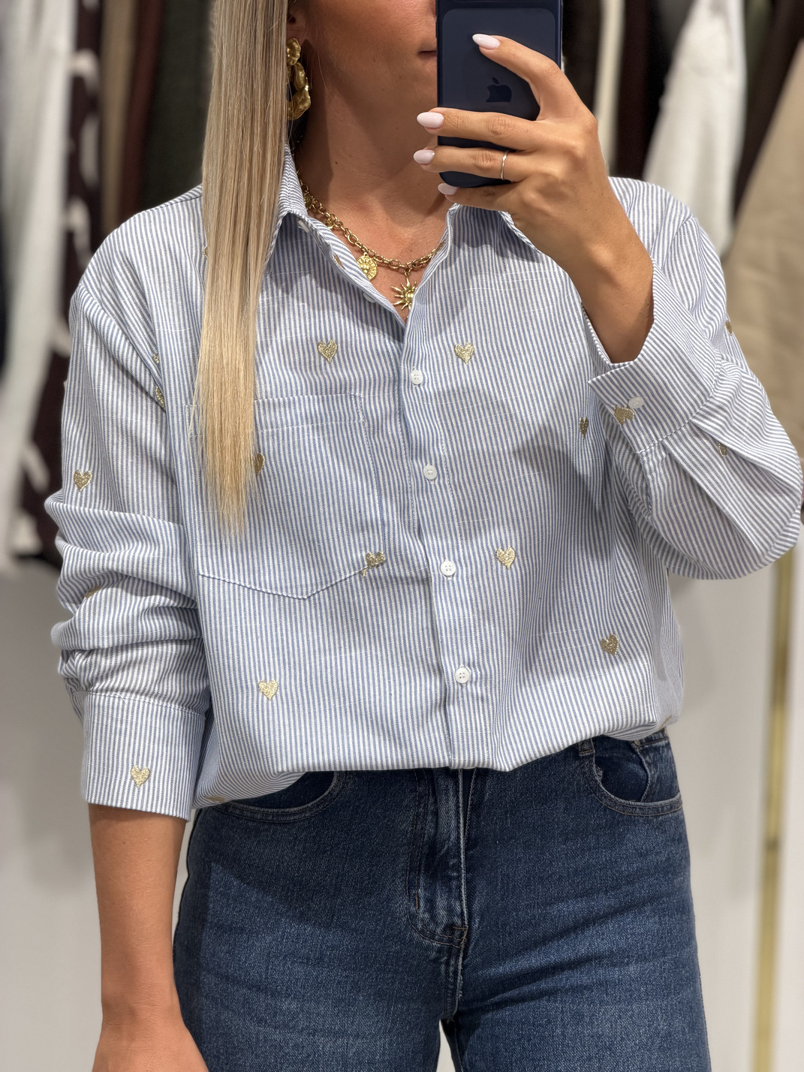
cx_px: 402
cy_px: 536
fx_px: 3097
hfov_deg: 14.8
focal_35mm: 100
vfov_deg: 19.6
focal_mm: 16.89
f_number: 2.8
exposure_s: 1/121
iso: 100
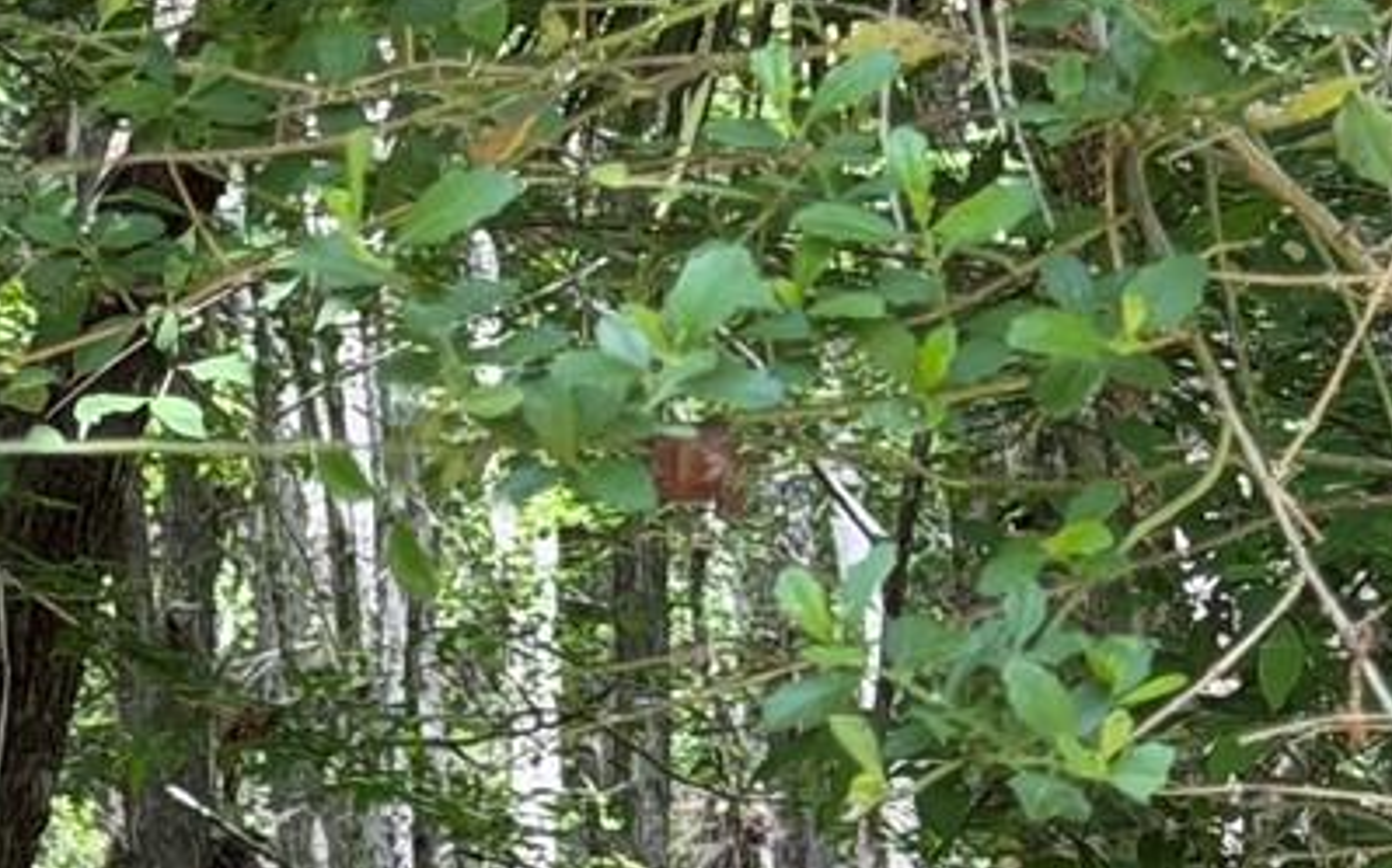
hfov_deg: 10.0
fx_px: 7736
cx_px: -705
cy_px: 1346
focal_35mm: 204
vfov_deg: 6.3
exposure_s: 1/409
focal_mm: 6.76
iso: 64
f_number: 1.78
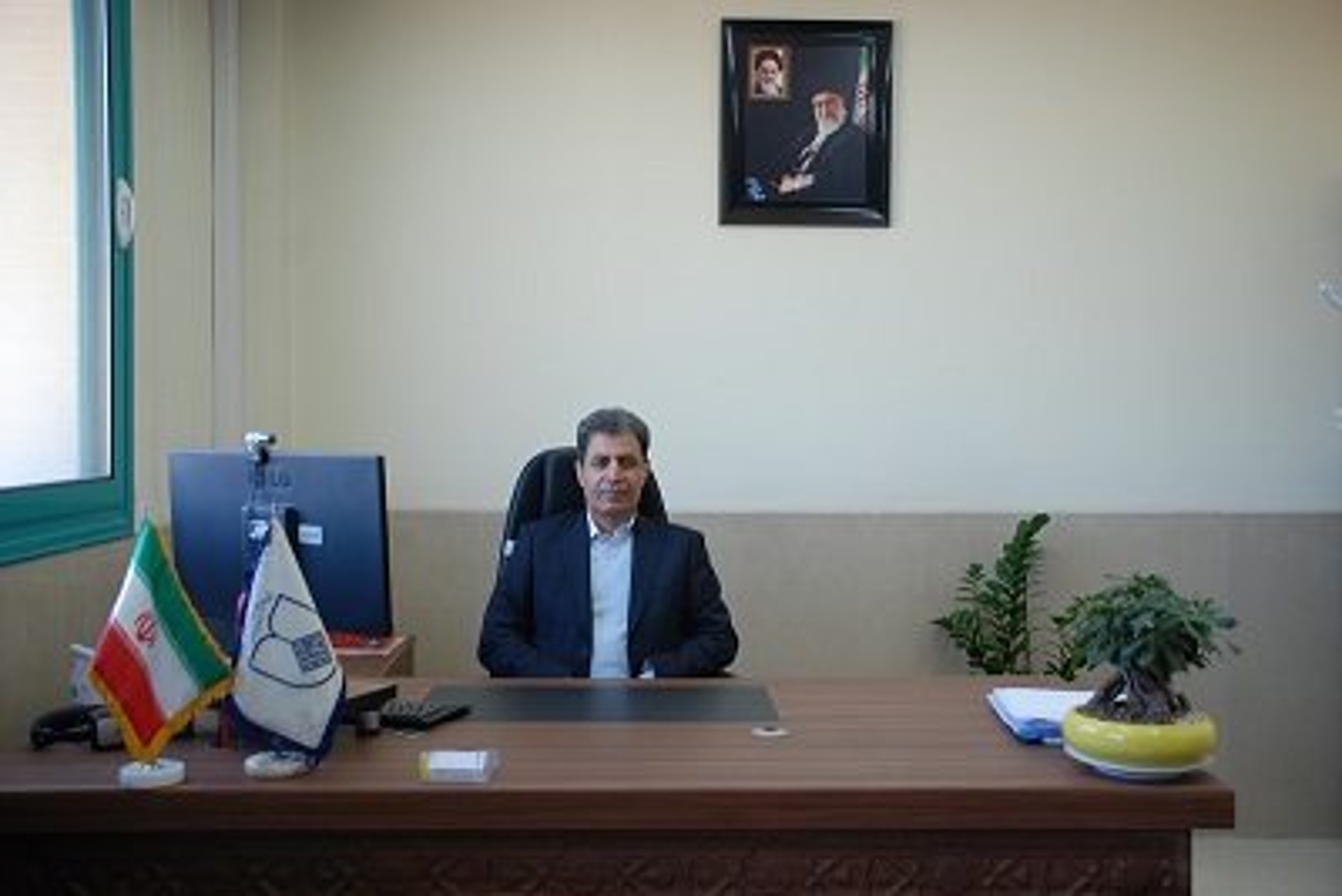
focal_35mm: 36
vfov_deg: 36.9
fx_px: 1342
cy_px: 448
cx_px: 671
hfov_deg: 53.1
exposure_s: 1/100
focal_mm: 24
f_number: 5
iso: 400
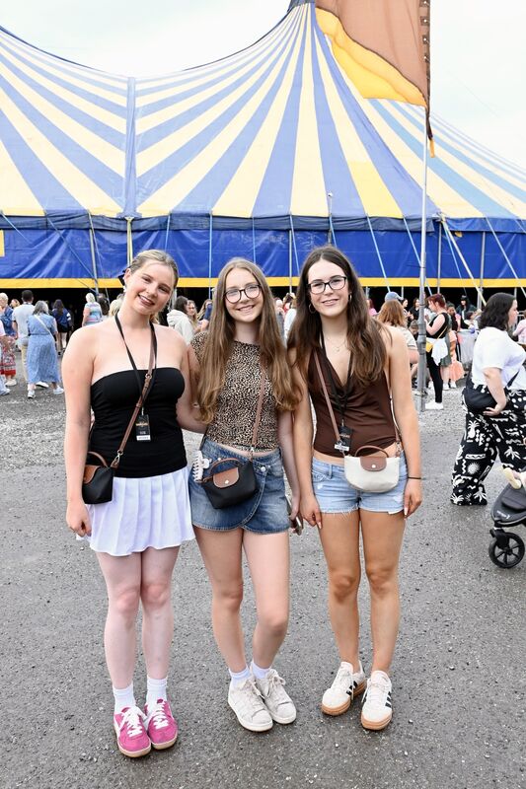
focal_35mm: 32
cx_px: 263
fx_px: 702
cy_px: 394
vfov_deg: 58.7
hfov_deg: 41.1
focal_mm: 32
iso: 640
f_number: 5.6
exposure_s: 1/160
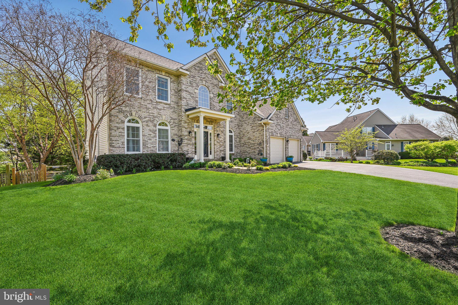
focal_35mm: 14
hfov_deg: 104.3
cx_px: 229
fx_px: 178
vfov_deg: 81.2
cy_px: 152
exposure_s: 1/160
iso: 100
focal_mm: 14
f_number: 8
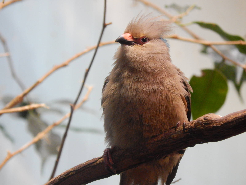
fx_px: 4285
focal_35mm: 603
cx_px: 123
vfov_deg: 2.5
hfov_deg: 3.3
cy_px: 92
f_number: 5.8
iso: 800
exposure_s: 1/25
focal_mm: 107.1
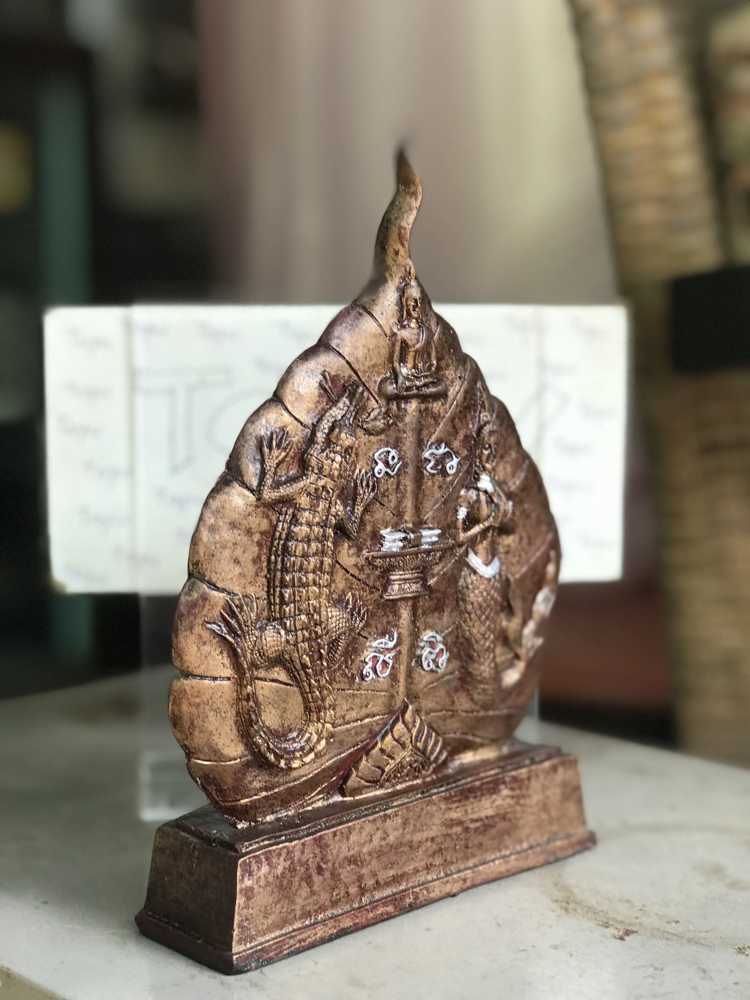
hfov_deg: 25.7
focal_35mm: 57
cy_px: 500
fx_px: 1647
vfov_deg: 33.8
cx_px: 375
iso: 80
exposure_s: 1/94
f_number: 2.8
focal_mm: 6.6
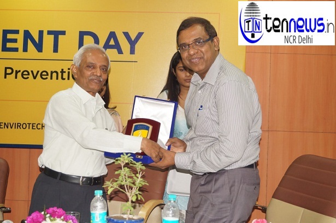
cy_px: 112
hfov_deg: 38.2
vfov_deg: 25.9
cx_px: 168
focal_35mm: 52
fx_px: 485
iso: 400
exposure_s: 1/60
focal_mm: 35
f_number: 5
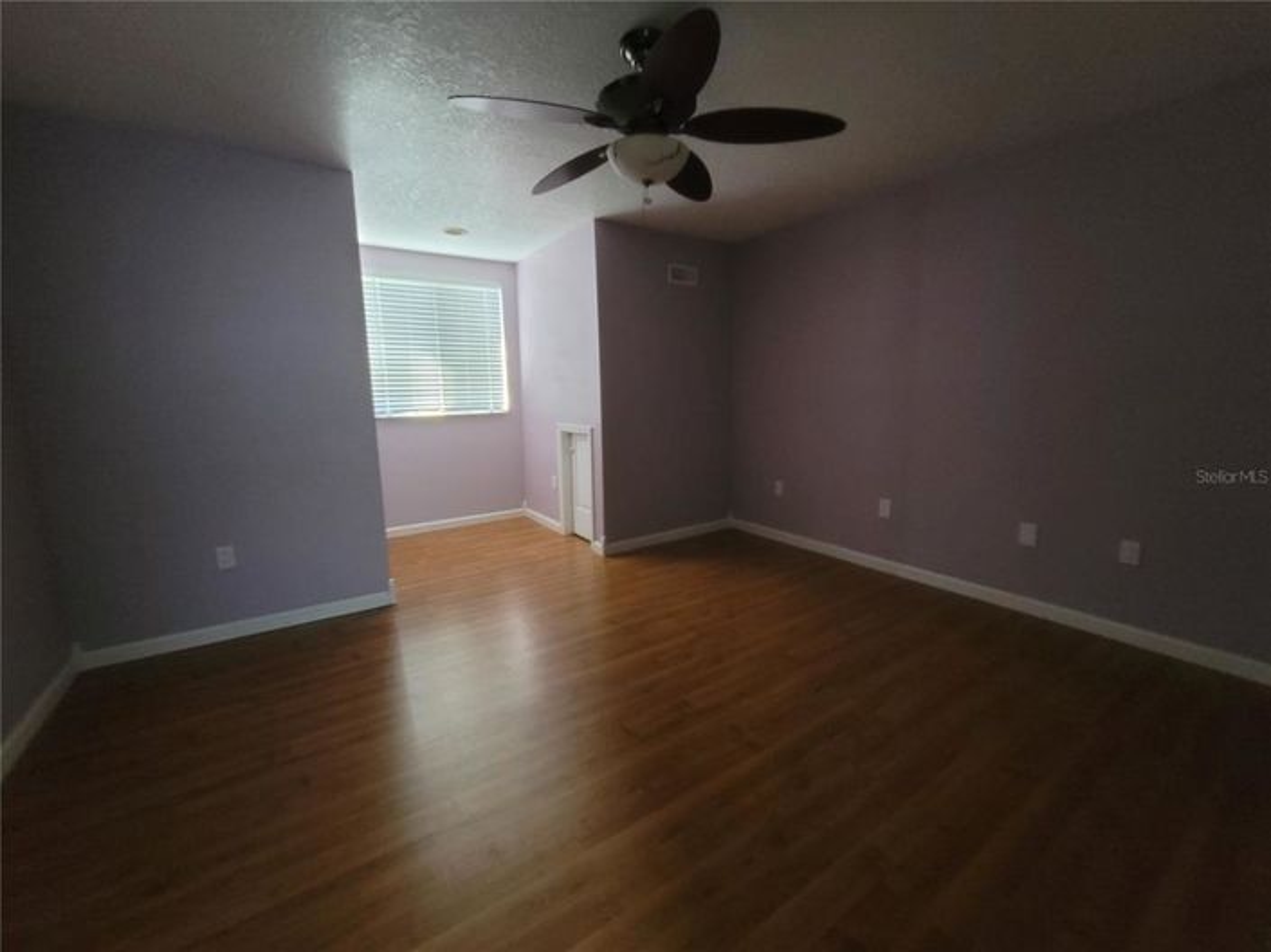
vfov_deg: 89.9
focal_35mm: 13
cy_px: 476
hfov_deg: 106.2
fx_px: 477
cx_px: 636
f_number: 2.2
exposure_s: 1/24
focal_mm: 2.2
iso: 640
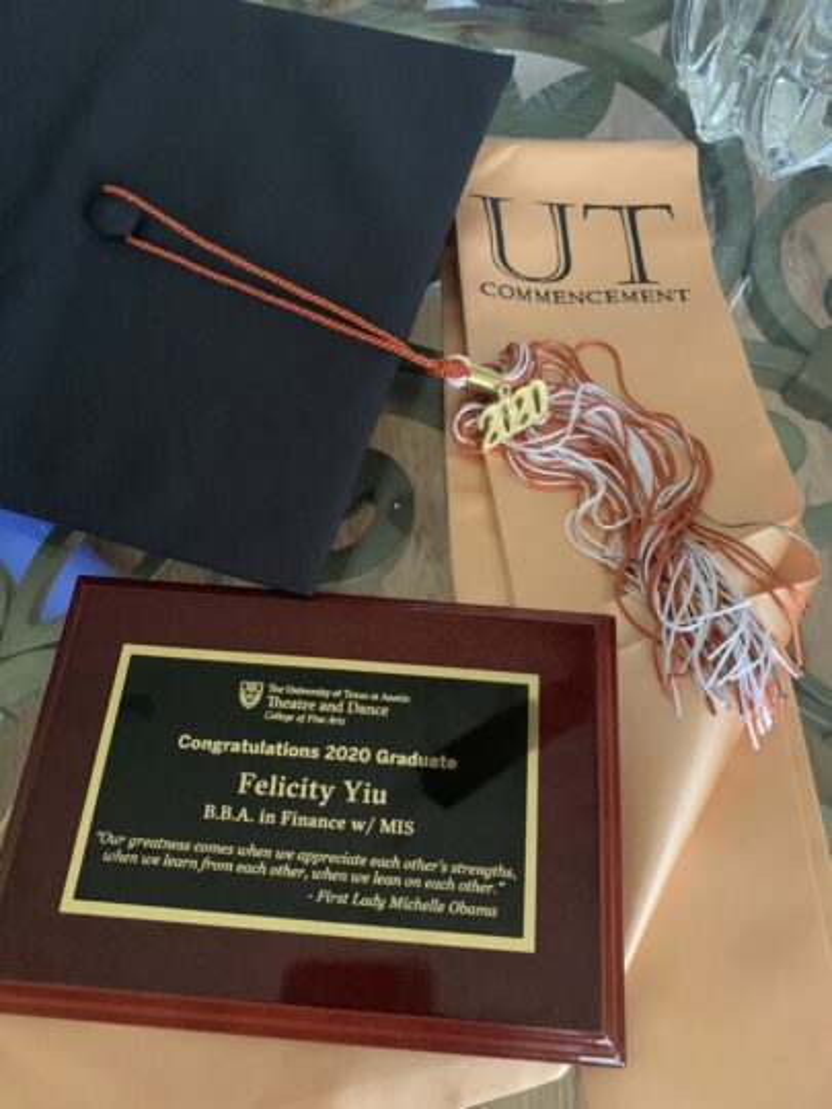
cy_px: 554
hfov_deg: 53.1
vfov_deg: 67.3
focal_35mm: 26
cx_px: 416
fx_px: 833
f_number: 1.8
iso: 800
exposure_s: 1/29
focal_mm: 4.25
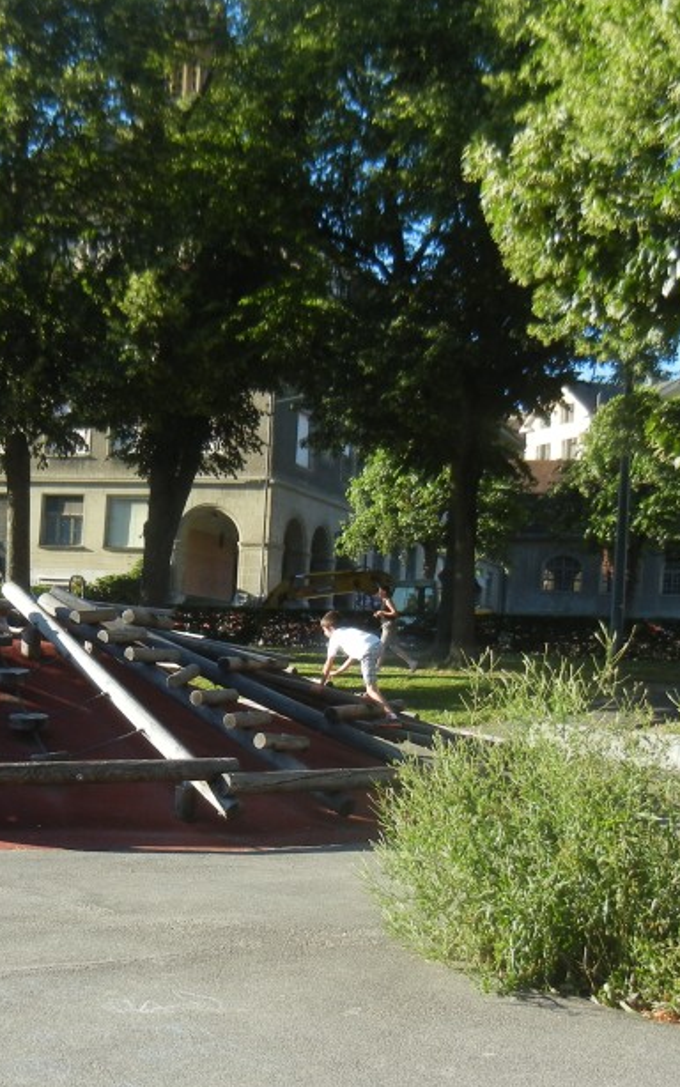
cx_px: 154
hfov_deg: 24.1
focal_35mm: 53
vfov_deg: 38.1
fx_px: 1571
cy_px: 639
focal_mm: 5.4
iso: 160
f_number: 3.5
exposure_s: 1/418
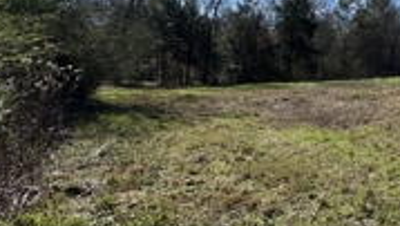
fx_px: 361
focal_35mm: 34
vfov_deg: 34.6
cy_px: 85
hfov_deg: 46.3
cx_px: 418
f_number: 2.2
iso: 40
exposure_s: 1/1147
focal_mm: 2.22
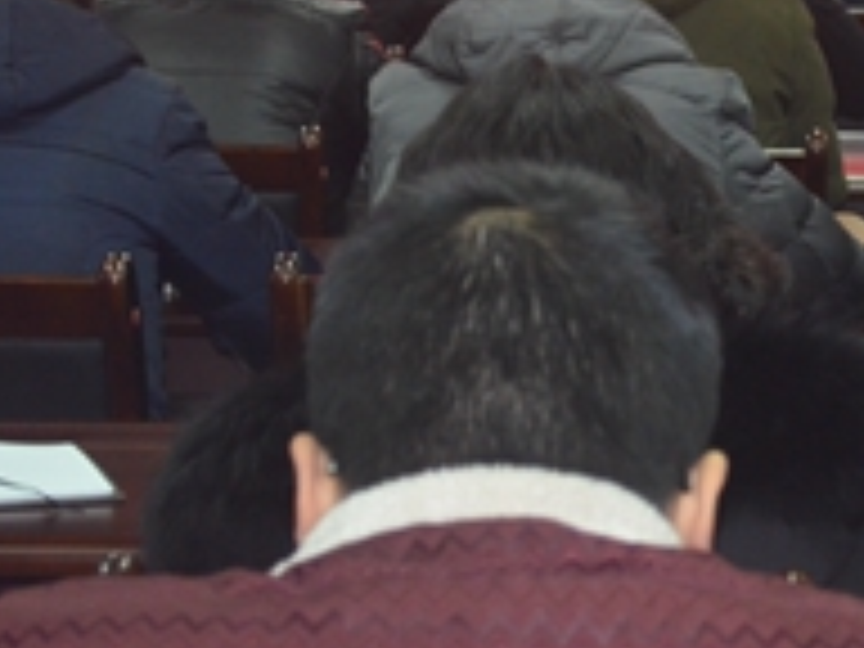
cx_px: 824
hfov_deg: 13.0
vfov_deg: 9.8
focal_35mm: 150
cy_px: -79
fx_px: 3744
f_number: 5.3
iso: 1800
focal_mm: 40
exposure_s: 1/60
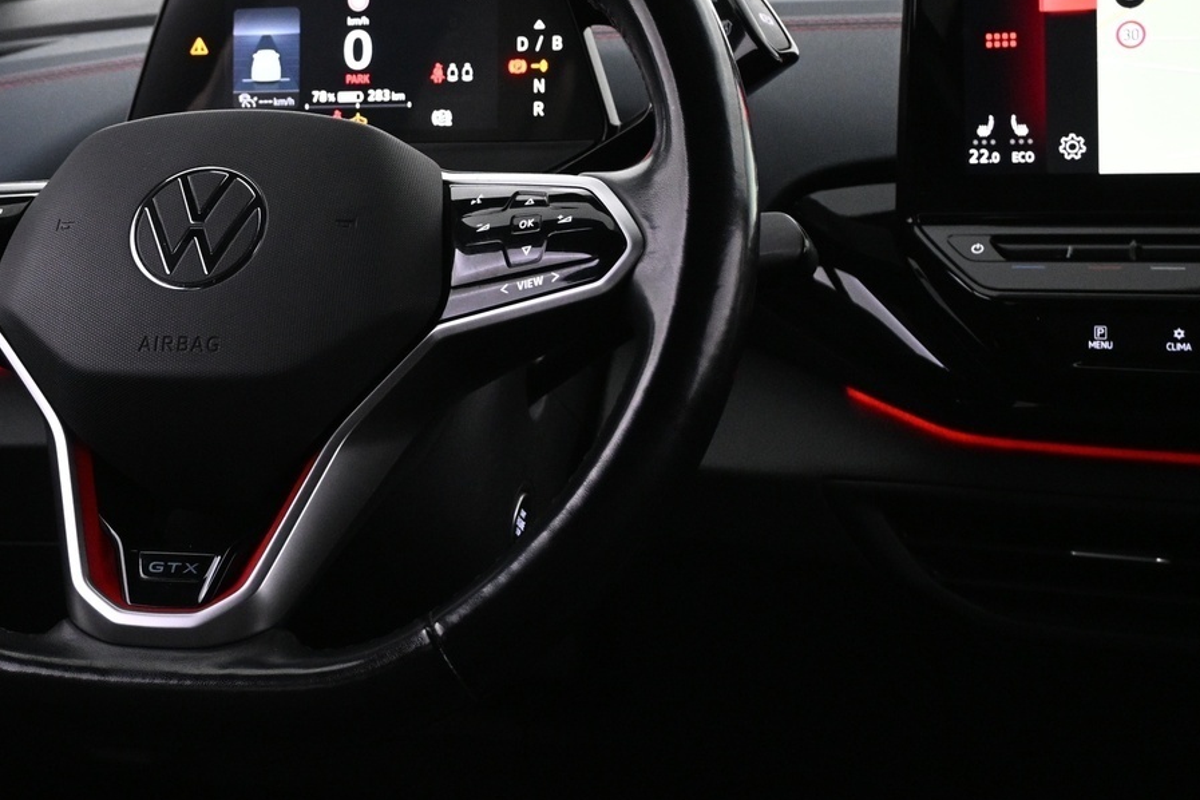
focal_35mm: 66
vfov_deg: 20.4
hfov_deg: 29.7
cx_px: 238
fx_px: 2212
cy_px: 223
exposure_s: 1/30
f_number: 4.2
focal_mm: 24.5
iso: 1600
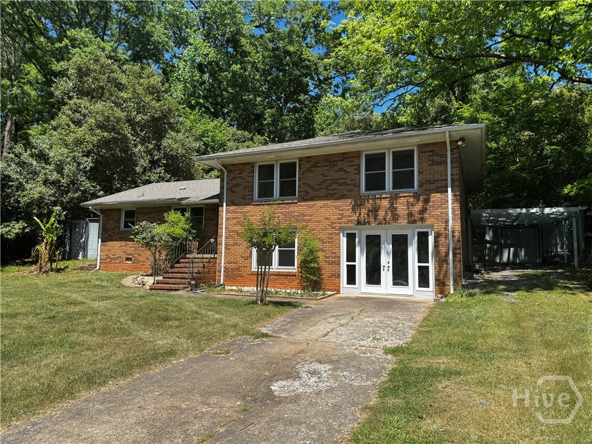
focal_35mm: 24
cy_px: 222
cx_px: 296
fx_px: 410
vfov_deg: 56.8
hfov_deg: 71.6
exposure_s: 1/1721
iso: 80
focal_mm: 6.76
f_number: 1.78
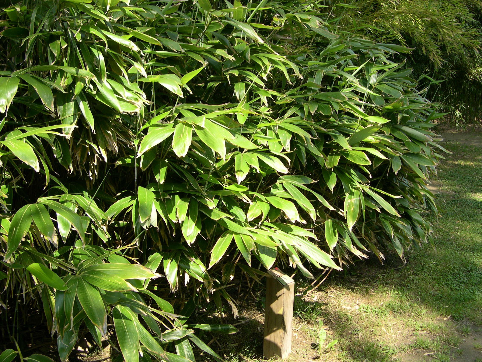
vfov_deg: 37.7
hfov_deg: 49.0
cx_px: 241
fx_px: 529
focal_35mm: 38
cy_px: 181
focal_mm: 8
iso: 100
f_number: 2.8
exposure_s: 1/332
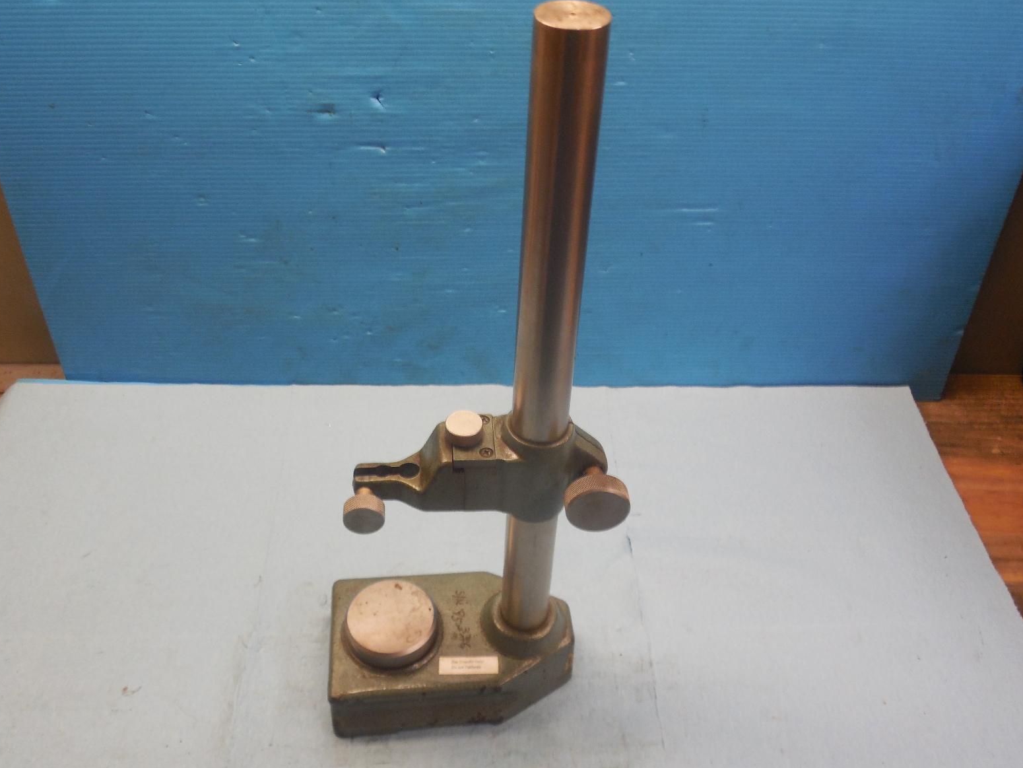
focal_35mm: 32
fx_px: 946
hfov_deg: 56.8
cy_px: 384
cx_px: 508
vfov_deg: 44.2
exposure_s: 1/30
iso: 220
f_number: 3.6
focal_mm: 5.6
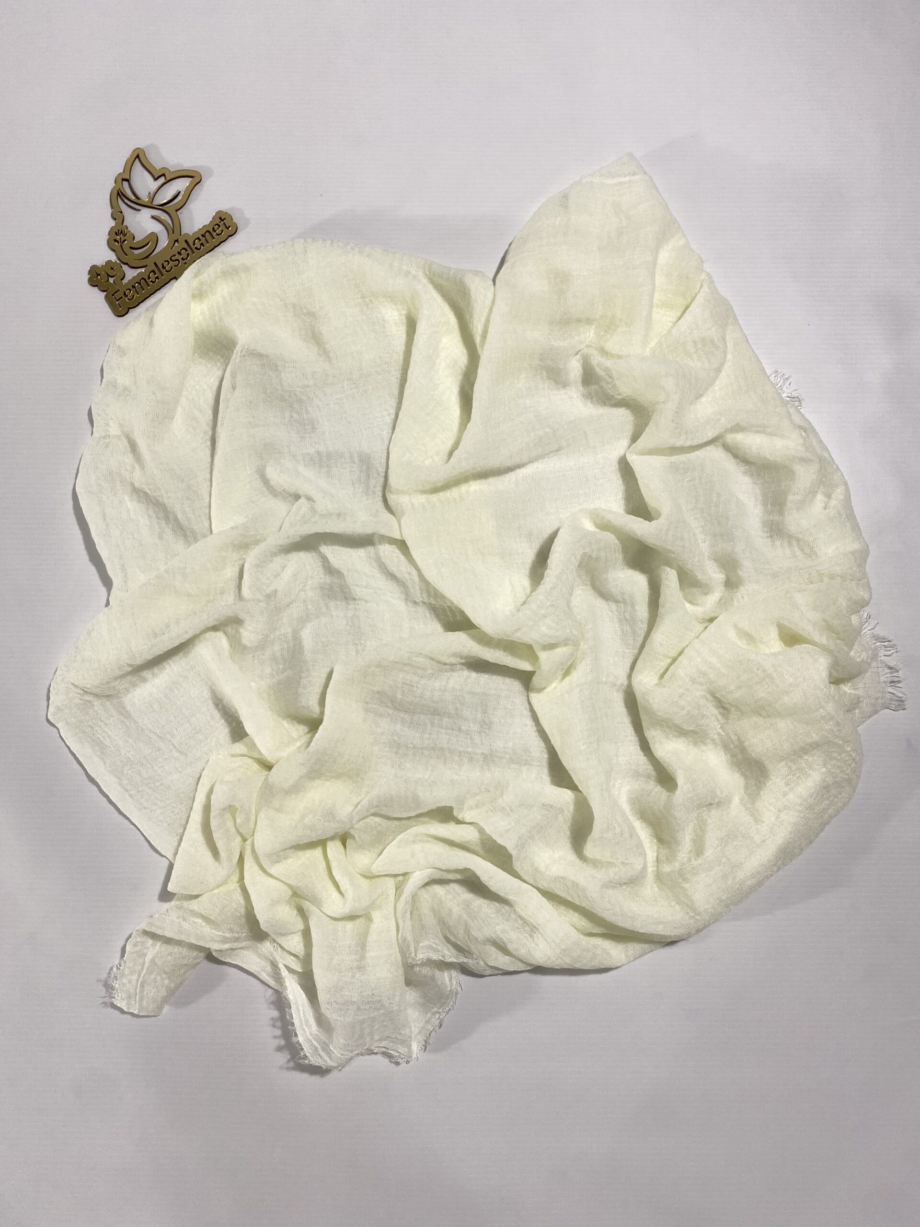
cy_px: 614
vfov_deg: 67.3
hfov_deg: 53.1
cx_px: 460
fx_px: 921
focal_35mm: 26
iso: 125
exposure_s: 1/113
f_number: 1.8
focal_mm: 4.25
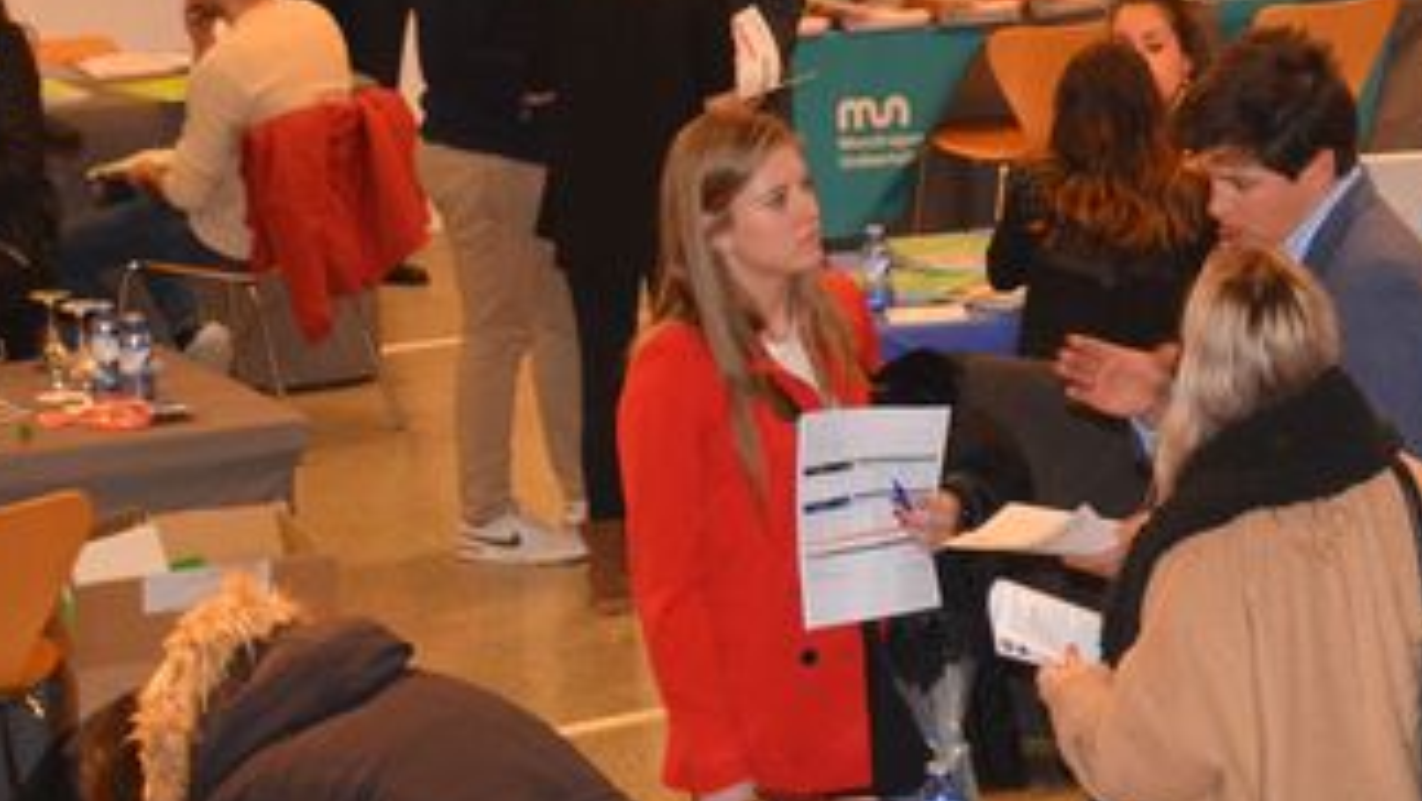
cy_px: 557
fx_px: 5922
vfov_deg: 7.7
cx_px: 1536
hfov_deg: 13.4
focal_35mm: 157
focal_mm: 34
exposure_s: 1/60
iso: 640
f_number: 4.2
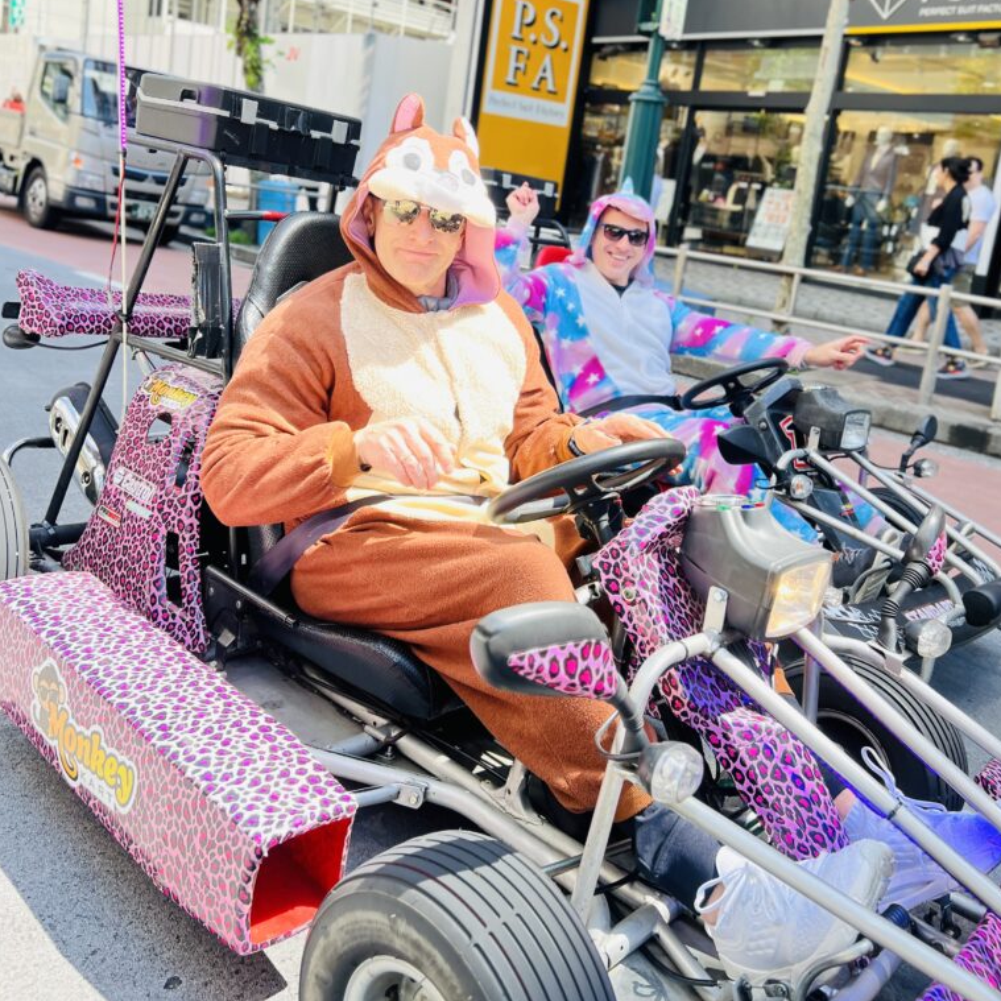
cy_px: 371
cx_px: 501
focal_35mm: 31
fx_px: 1014
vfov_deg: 51.9
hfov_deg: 52.5
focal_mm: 5.7
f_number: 1.5
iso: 50
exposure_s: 1/452
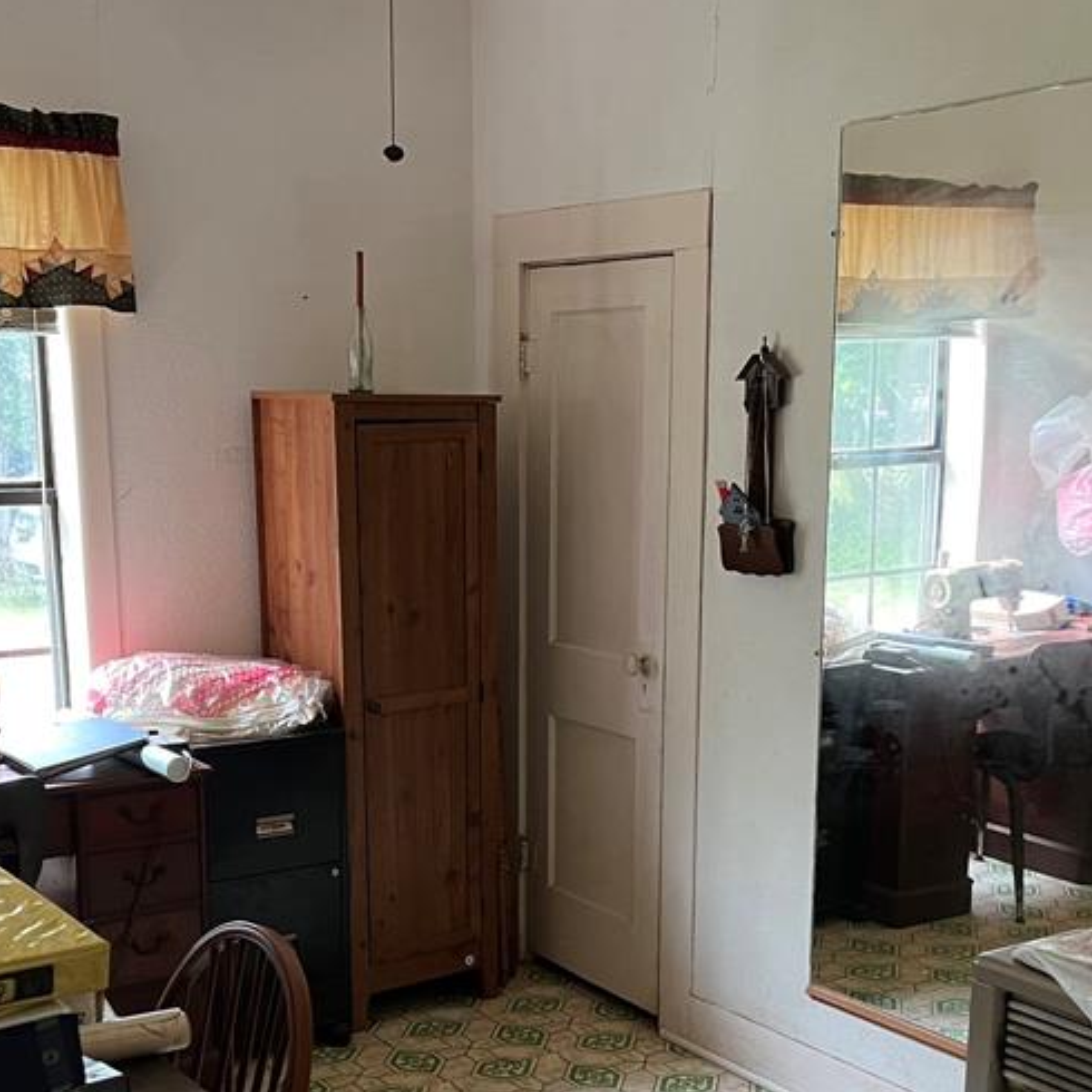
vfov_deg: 34.7
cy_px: 809
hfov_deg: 35.4
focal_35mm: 48
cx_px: 524
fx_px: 1713
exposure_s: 1/60
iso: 250
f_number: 1.5
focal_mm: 5.7
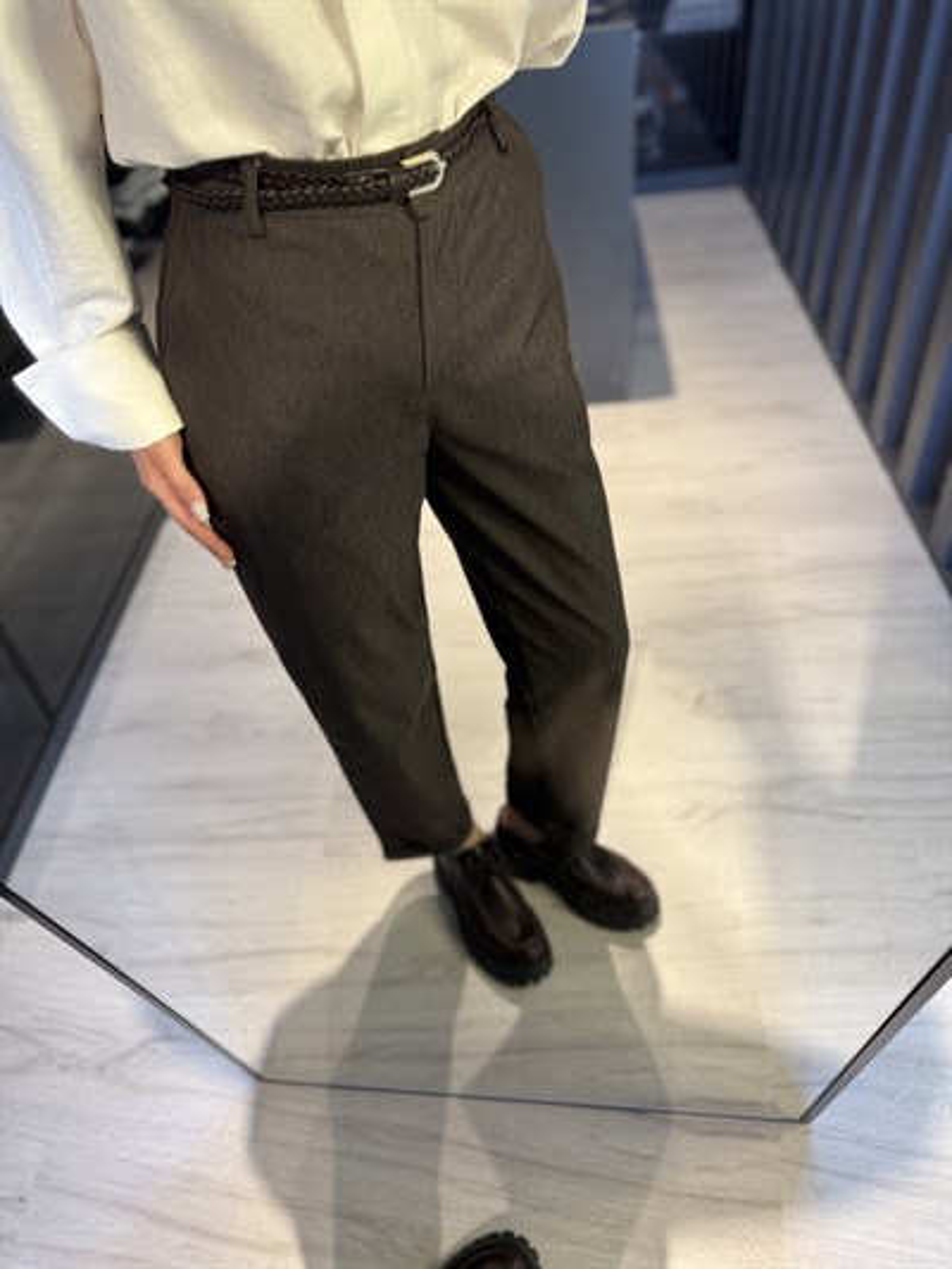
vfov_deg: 71.6
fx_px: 880
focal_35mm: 24
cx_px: 476
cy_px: 634
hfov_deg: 56.8
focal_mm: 6.76
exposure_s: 1/121
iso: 160
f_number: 1.78
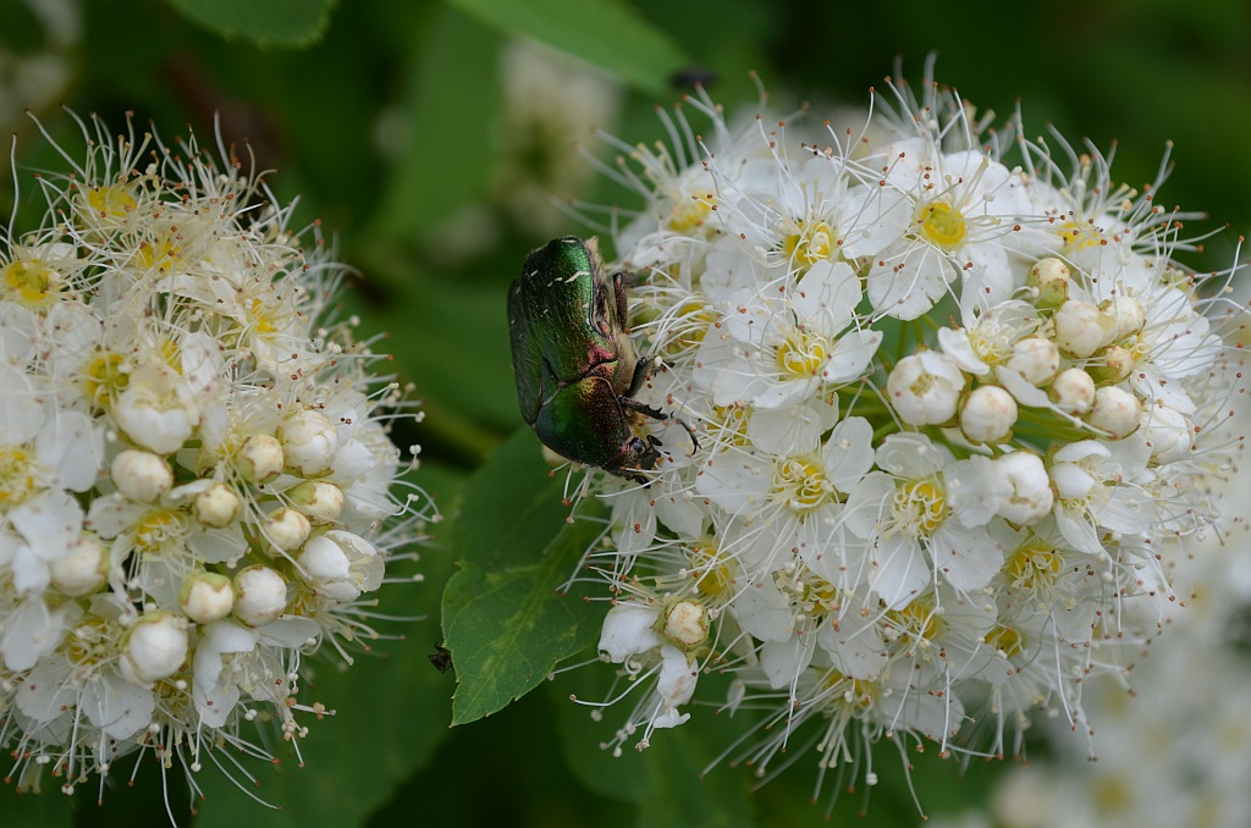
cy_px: 414
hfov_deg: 24.7
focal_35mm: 82
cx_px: 626
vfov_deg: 16.5
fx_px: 2861
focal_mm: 55
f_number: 8
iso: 100
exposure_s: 1/125
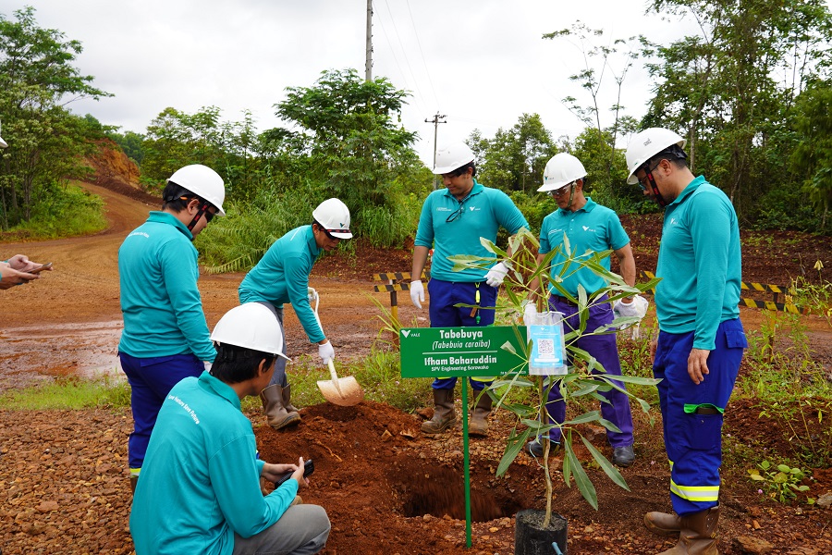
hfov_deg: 61.9
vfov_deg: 43.6
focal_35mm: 30
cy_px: 278
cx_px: 416
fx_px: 693
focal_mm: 30
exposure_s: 1/125
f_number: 8
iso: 100
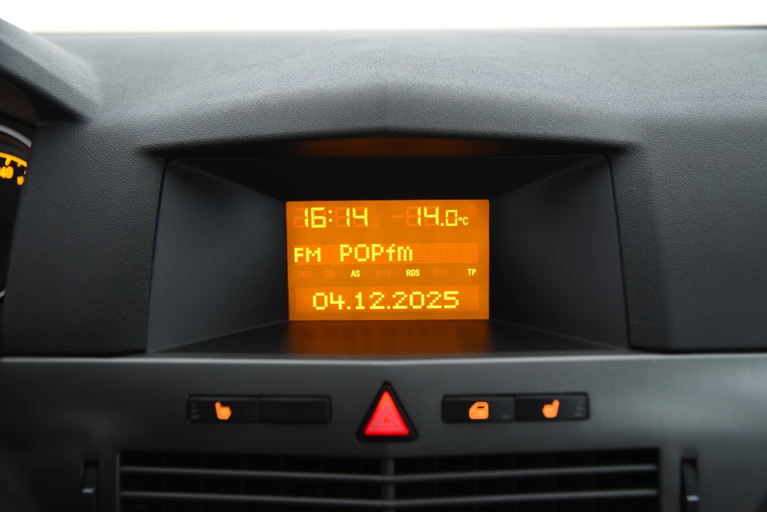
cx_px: 384
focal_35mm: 46
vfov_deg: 29.3
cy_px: 256
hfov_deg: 42.7
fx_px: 980
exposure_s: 1/40
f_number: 4
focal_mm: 46
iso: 4000
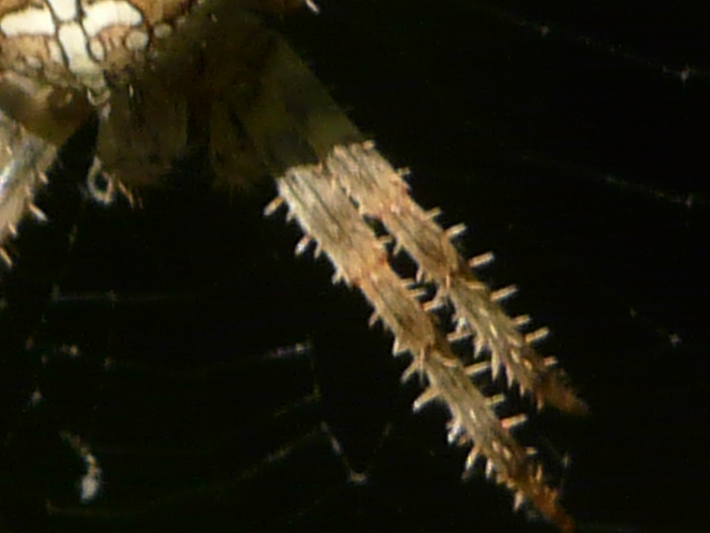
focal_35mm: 2672
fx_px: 54832
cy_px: 48
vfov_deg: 0.6
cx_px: -1
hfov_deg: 0.7
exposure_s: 1/50
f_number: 4.5
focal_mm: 65.3
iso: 100
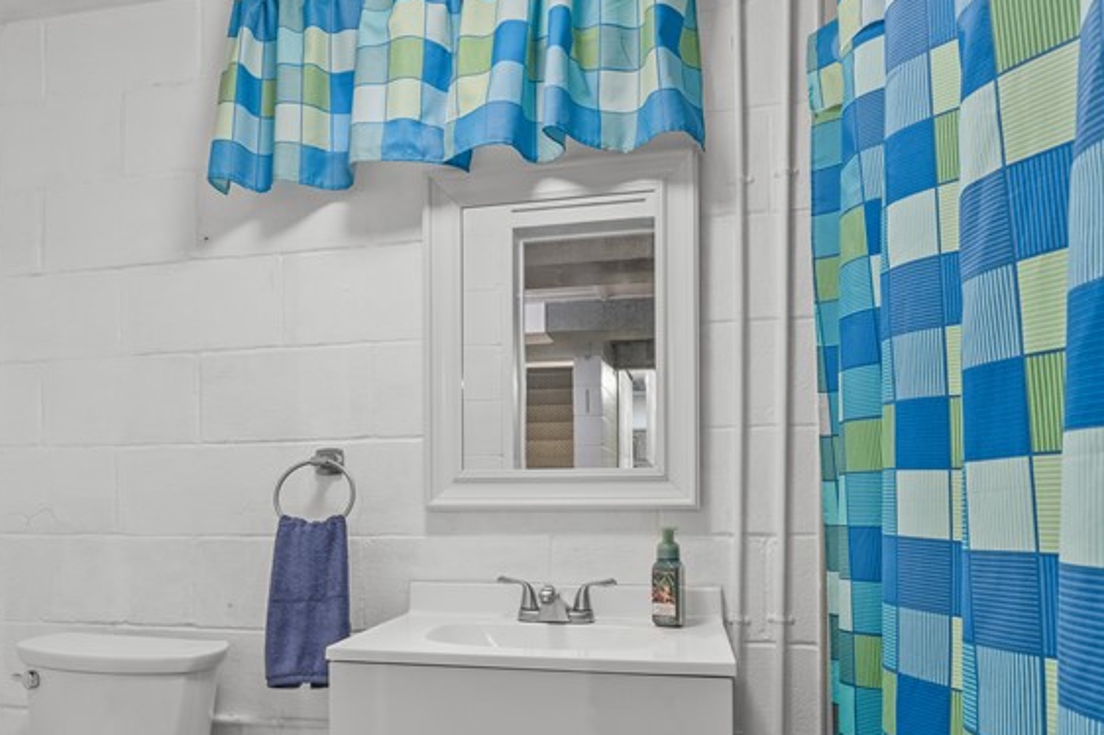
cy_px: 487
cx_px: 442
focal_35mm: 30
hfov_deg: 61.8
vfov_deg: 43.3
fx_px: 912
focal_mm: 15.4
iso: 800
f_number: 7.1
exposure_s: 1
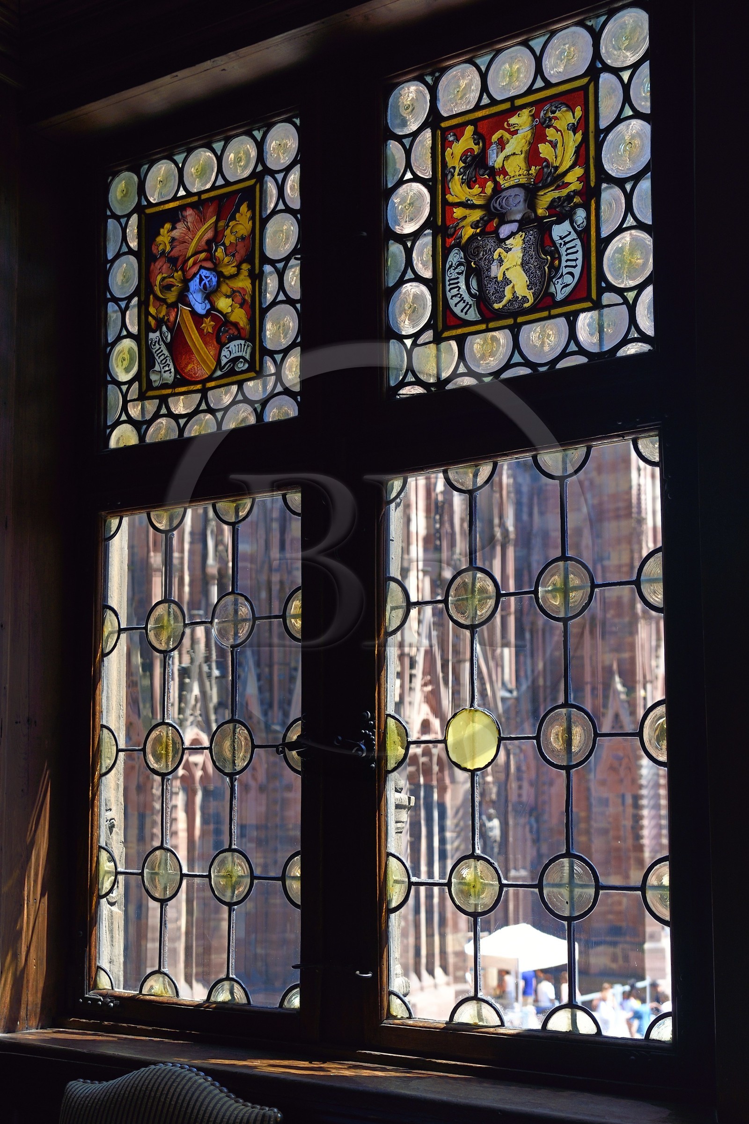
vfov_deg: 48.5
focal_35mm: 40
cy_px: 562
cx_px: 374
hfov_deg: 33.4
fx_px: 1248
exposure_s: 1/640
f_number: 5.6
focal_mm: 40
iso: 640
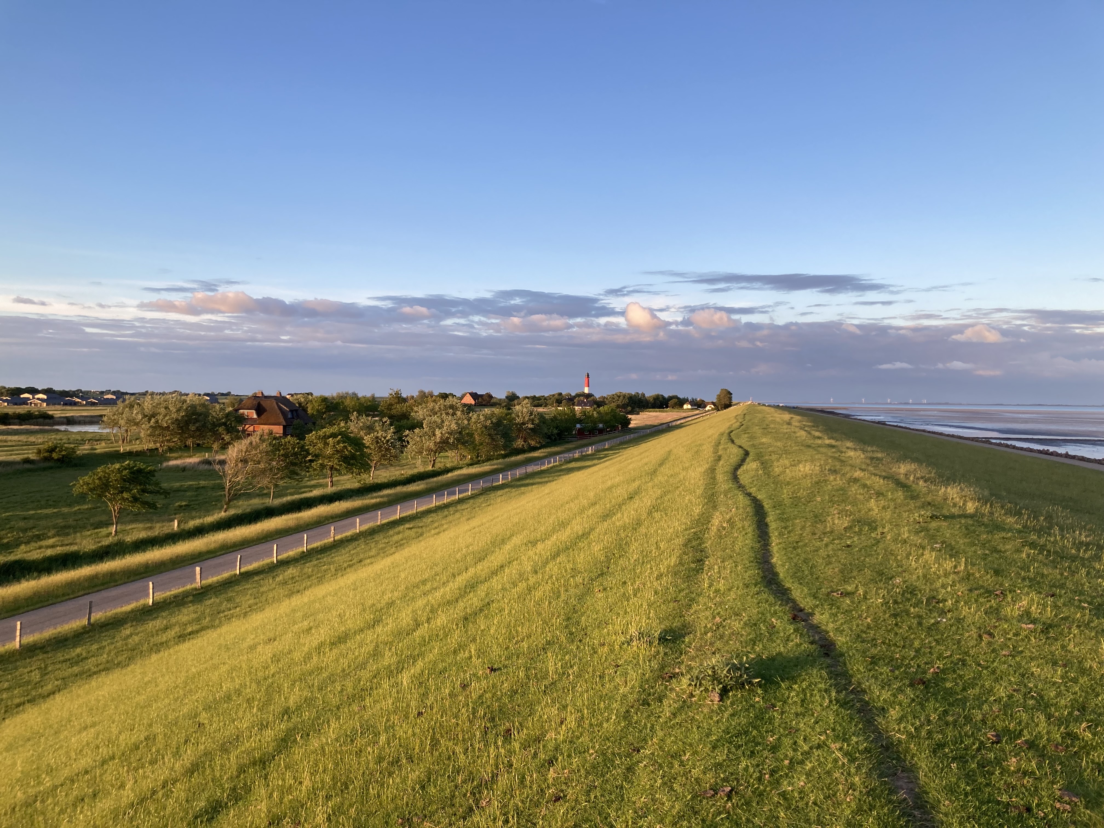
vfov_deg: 49.7
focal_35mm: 28
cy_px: 414
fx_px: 893
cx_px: 552
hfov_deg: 63.4
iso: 20
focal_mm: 3.99
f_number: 1.8
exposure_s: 1/350
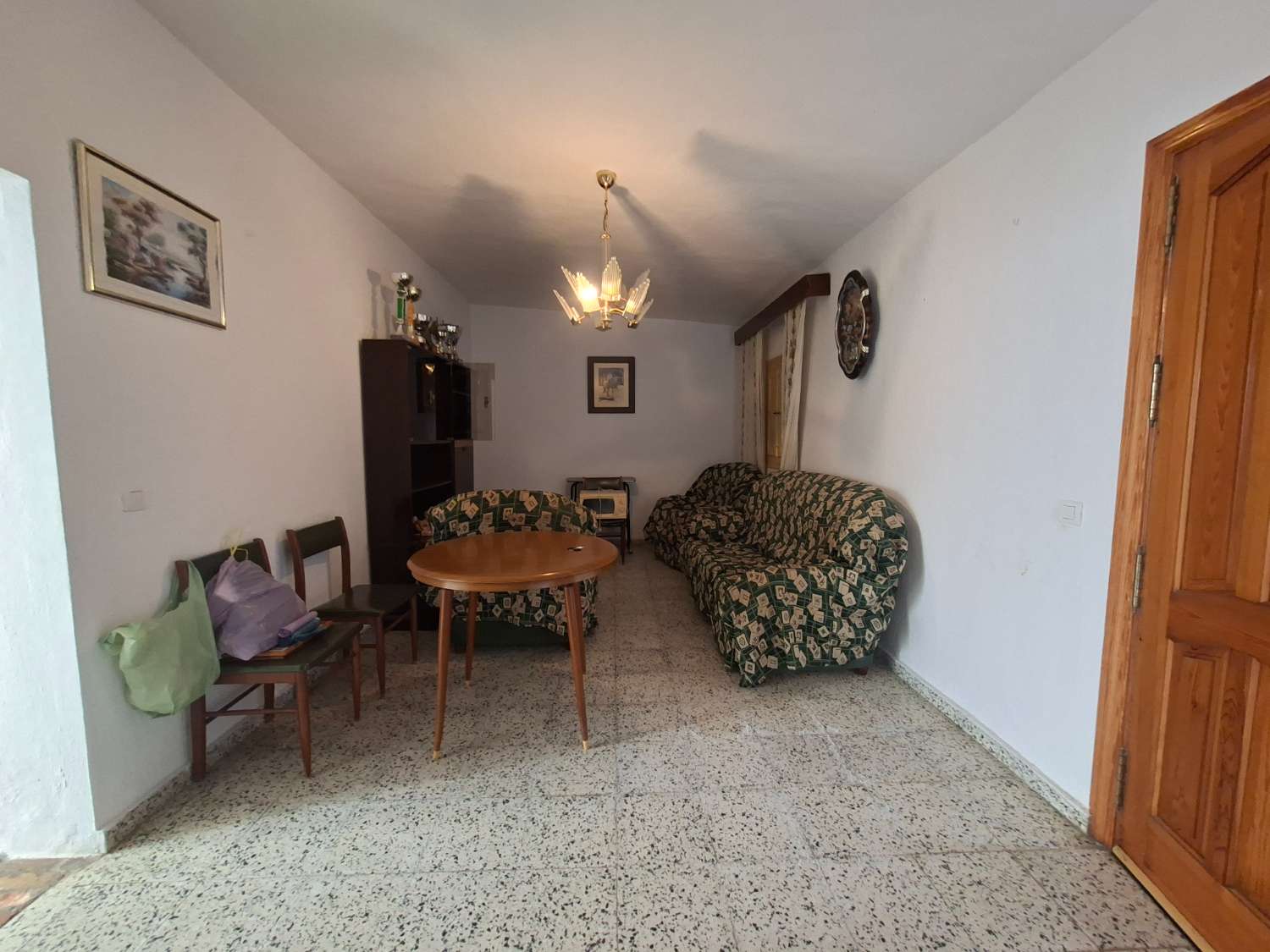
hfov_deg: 106.2
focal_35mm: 13
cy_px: 476
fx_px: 477
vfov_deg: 89.9
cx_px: 635
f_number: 2.2
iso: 160
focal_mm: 1.74
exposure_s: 1/40
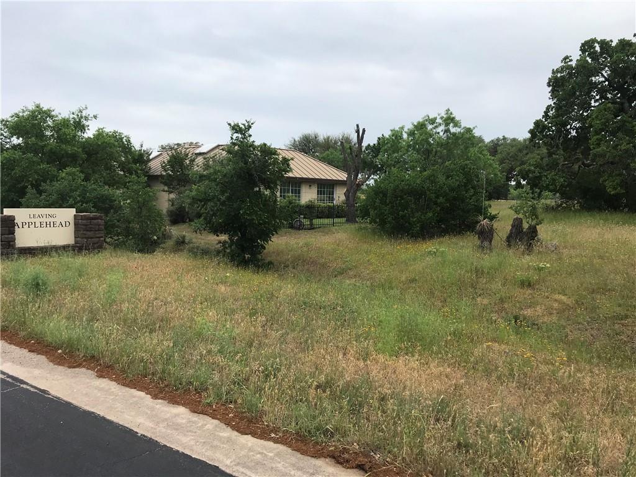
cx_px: 318
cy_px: 238
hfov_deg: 63.4
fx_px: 514
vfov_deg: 49.7
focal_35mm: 28
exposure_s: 1/791
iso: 20
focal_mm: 3.99
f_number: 1.8
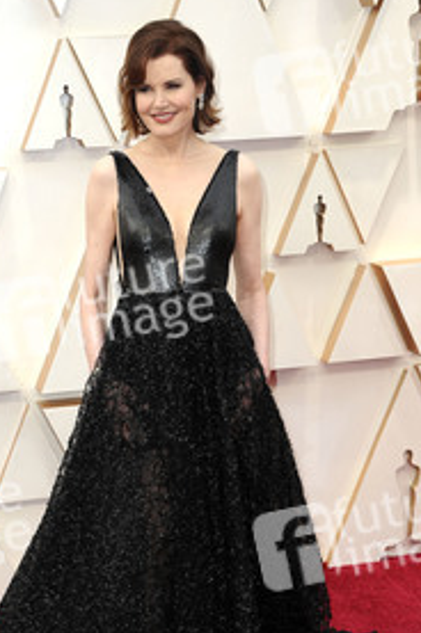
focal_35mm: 81
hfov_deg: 16.8
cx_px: 164
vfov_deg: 25.0
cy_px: 423
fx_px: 1424
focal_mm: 56
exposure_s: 1/250
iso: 800
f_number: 6.3
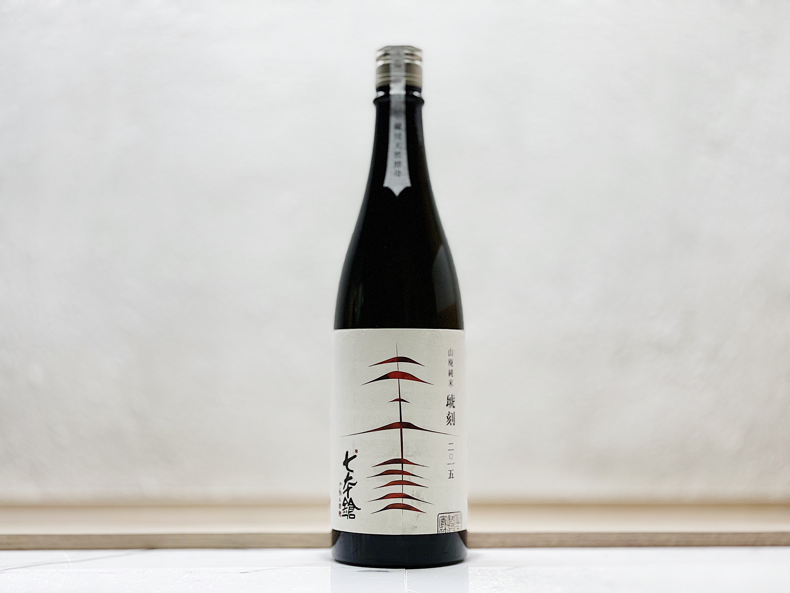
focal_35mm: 52
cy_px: 296
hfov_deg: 36.8
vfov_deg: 28.0
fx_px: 1187
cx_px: 395
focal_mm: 6
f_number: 2
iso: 100
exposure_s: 1/100
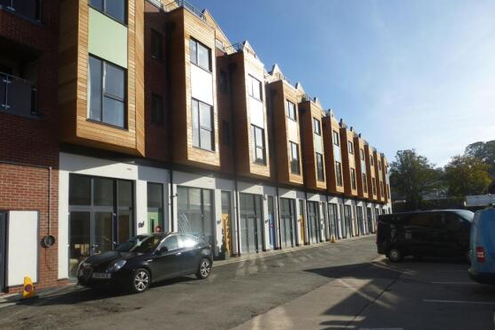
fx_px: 357
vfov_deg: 49.5
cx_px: 245
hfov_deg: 69.4
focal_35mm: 26
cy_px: 181
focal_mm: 4.3
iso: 100
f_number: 4
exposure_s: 1/1000
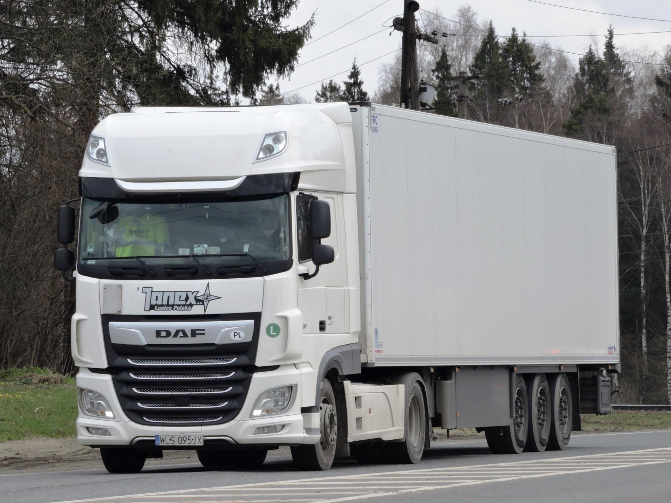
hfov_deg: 9.0
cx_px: 336
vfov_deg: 6.8
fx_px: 4265
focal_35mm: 220
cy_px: 252
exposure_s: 1/320
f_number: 5.3
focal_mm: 39.4
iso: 100
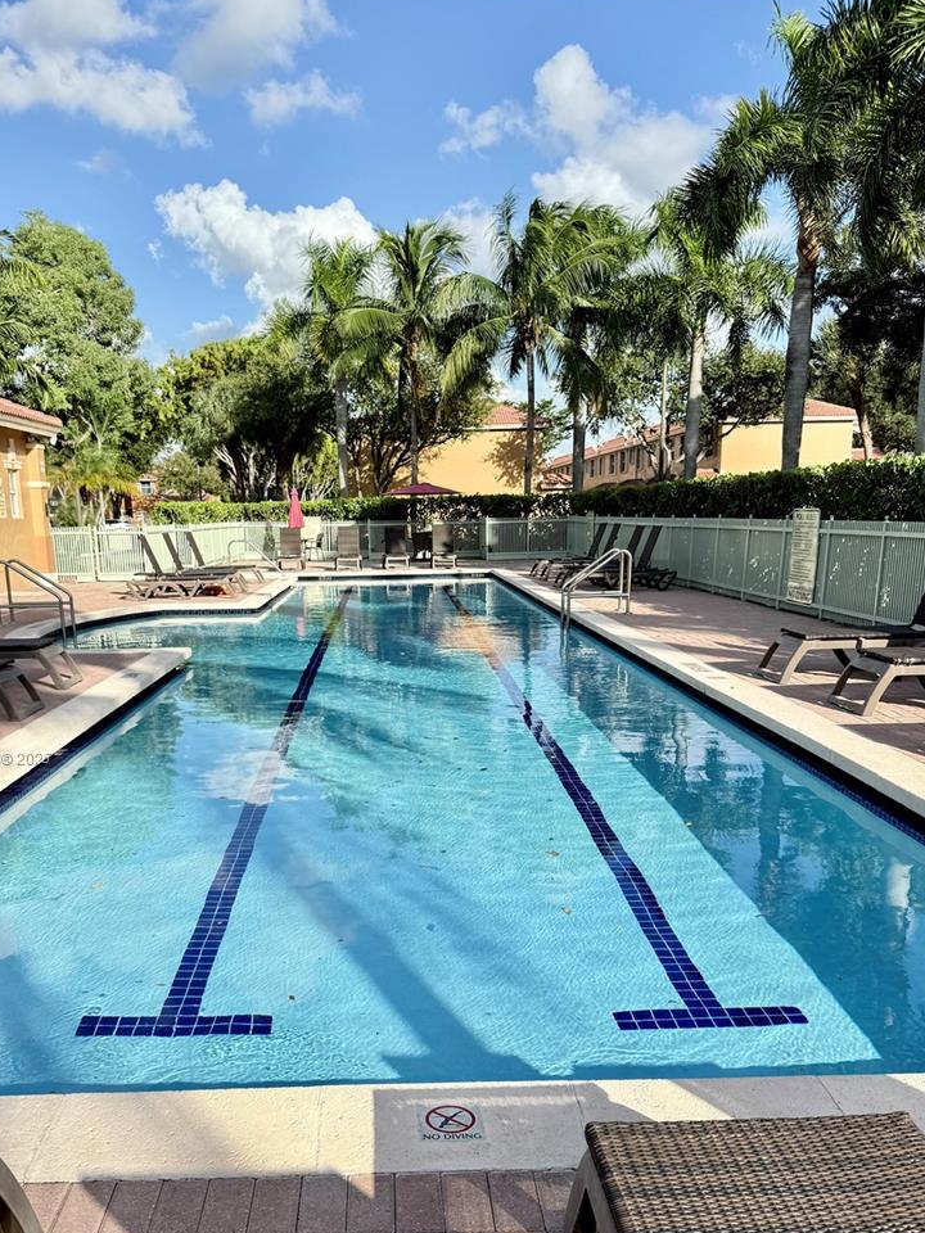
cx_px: 393
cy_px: 759
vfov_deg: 59.3
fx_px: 1069
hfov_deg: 46.6
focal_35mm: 30
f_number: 1.78
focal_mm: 6.76
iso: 80
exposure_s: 1/2801
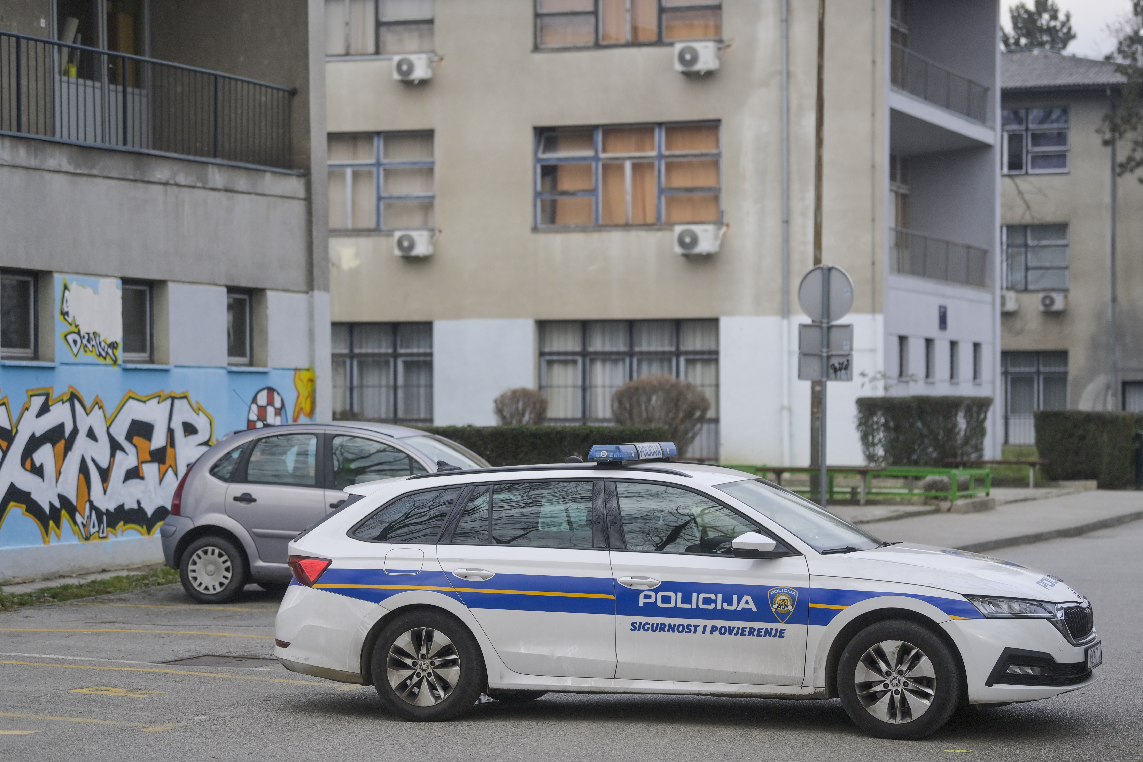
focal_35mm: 95
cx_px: 572
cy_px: 381
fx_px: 3016
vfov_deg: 14.4
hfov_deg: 21.5
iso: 250
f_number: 2.8
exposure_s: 1/1250
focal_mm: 95
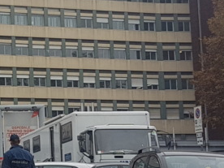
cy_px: 88
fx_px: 414
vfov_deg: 22.9
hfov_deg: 27.2
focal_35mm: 64
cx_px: -36
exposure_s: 1/1076
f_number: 1.7
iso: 40
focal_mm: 4.2
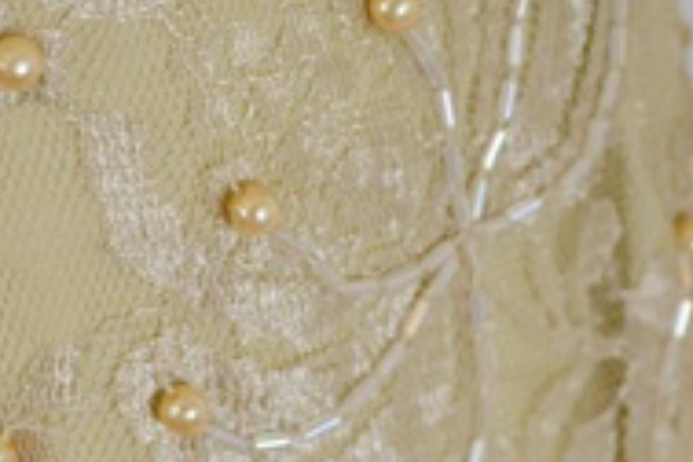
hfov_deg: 13.4
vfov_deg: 9.0
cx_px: 587
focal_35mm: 152
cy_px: 436
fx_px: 2926
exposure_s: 1/125
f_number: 5.6
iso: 400
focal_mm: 32
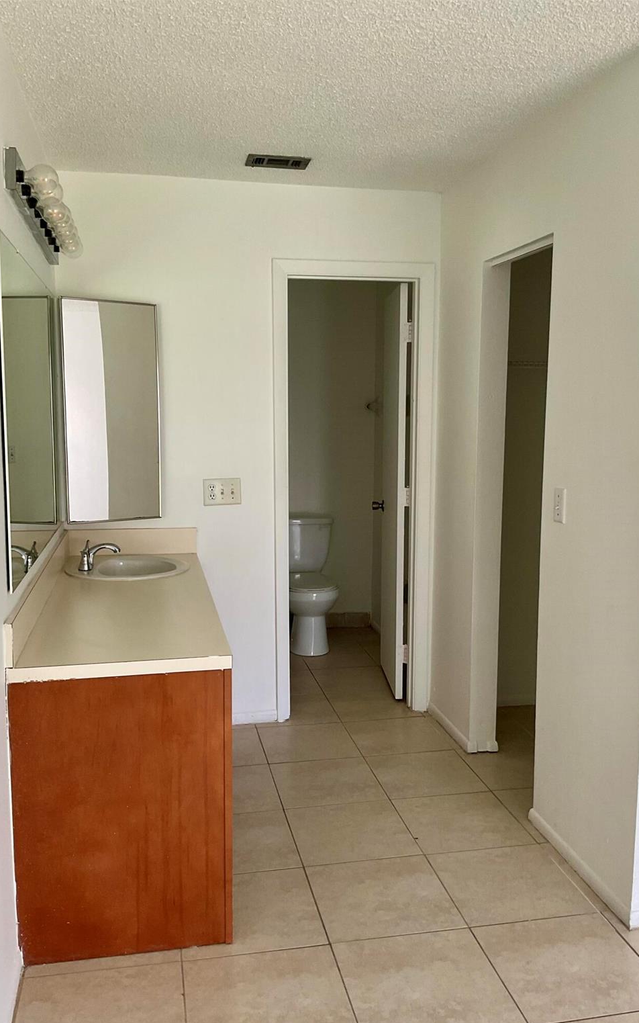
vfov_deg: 61.2
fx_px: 864
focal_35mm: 31
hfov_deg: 40.6
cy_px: 515
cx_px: 315
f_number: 1.8
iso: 50
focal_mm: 3
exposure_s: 1/60
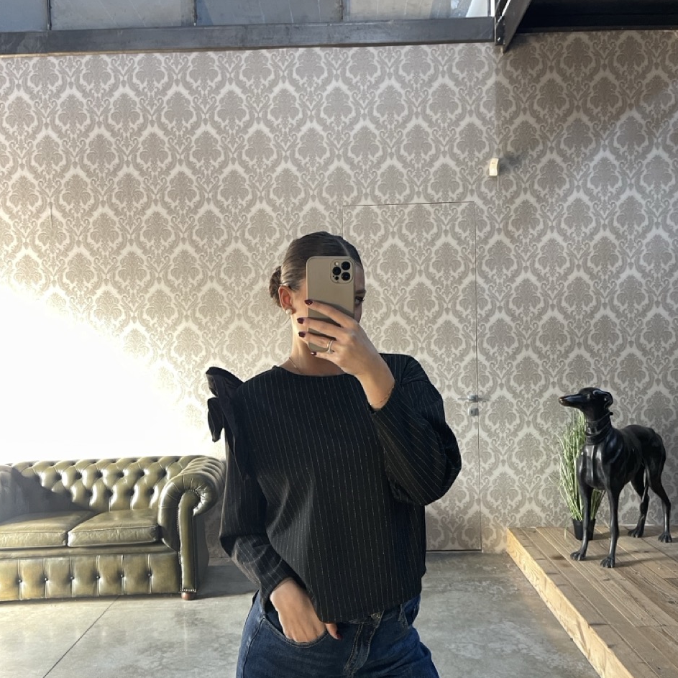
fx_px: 665
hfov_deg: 54.0
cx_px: 340
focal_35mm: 30
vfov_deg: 54.0
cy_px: 371
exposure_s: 1/60
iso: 160
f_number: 1.6
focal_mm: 5.1
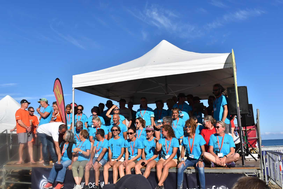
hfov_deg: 57.2
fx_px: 259
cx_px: 142
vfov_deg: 40.0
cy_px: 94
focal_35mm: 33
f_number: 11
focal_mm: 22
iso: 200
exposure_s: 1/500
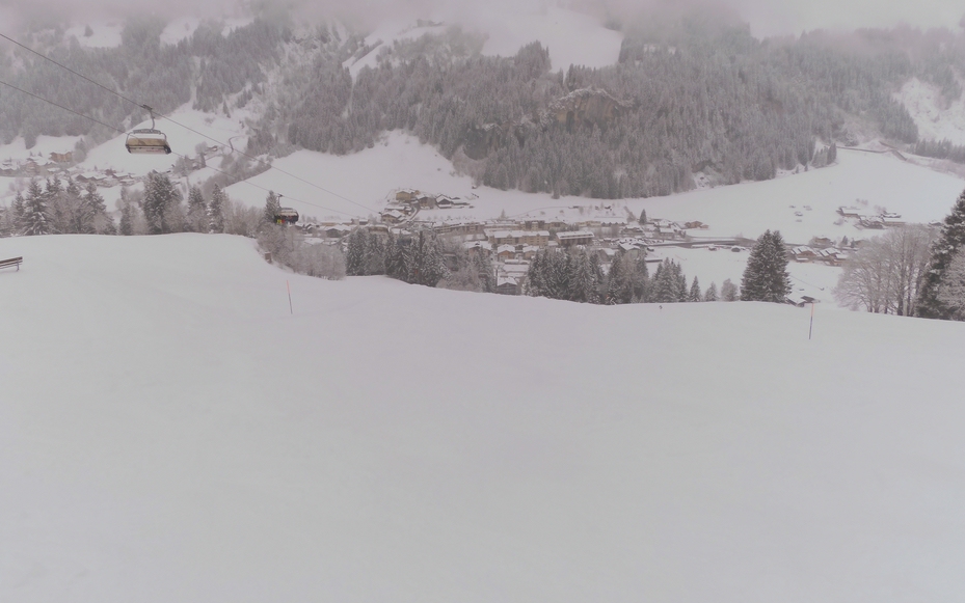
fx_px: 684
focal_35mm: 26
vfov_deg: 47.5
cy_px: 259
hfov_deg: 70.4
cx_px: 475
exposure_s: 1/1250
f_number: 3.4
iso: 100
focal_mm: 4.3
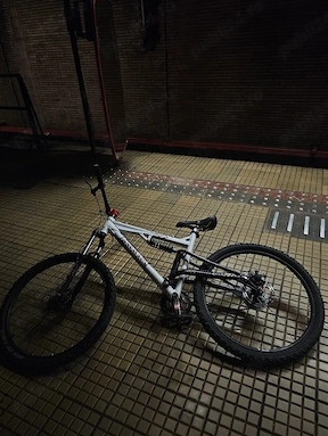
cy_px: 220
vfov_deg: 71.5
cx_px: 161
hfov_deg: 56.9
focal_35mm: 24
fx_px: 303
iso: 800
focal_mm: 6.3
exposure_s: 1/101
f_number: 1.7
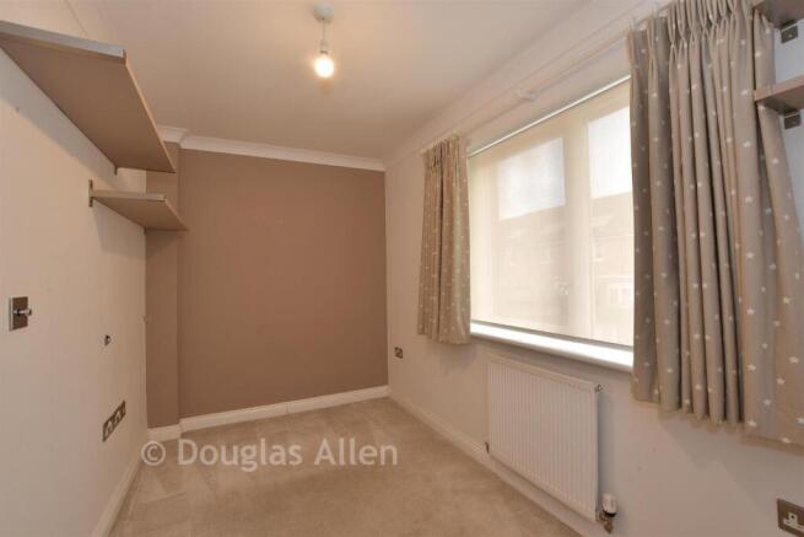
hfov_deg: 100.4
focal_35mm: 15
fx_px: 335
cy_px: 268
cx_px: 402
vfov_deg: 77.4
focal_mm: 10
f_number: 8
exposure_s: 1/2
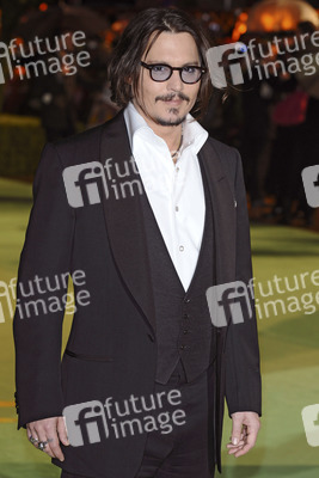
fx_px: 1593
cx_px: 160
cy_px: 239
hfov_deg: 11.4
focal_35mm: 120
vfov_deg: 17.1
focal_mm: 80
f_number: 5
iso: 400
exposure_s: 1/160
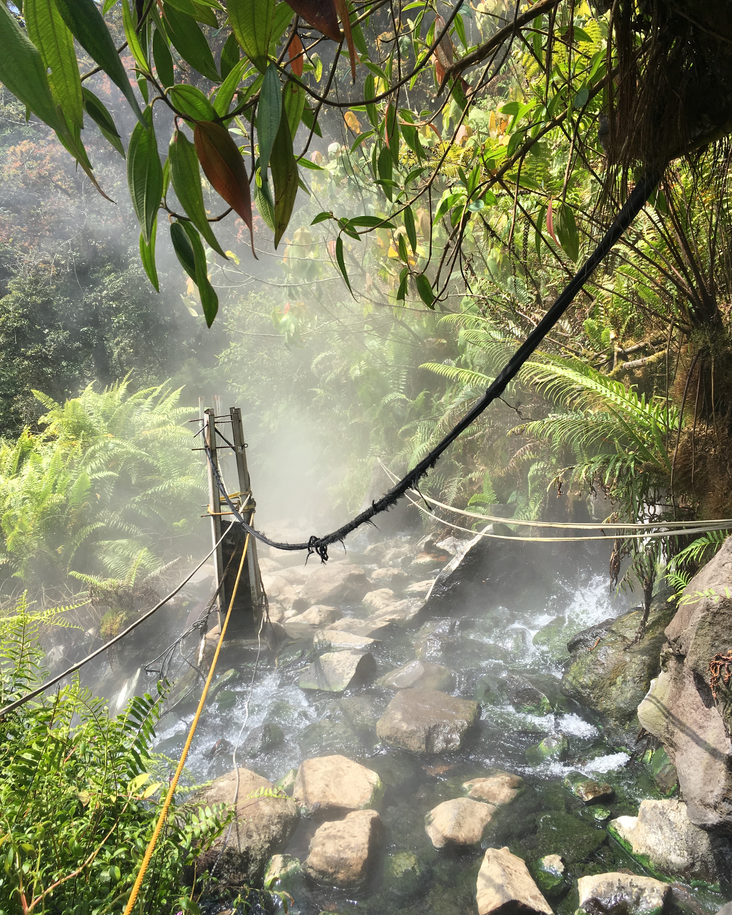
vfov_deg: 57.2
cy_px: 457
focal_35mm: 31
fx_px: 840
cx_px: 368
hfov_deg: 47.1
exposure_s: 1/635
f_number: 2.2
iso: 25
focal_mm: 4.15
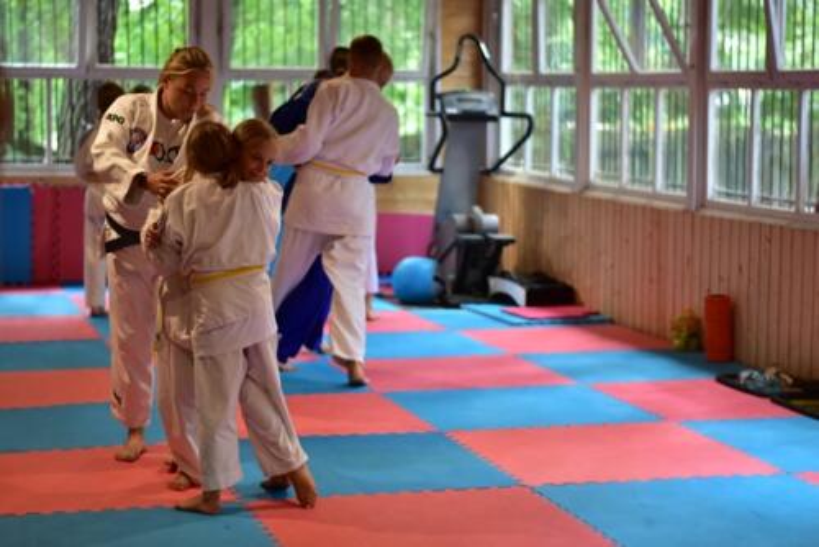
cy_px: 274
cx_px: 410
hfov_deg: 27.0
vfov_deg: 18.2
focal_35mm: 75
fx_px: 1707
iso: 1250
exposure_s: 1/250
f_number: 1.8
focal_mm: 50
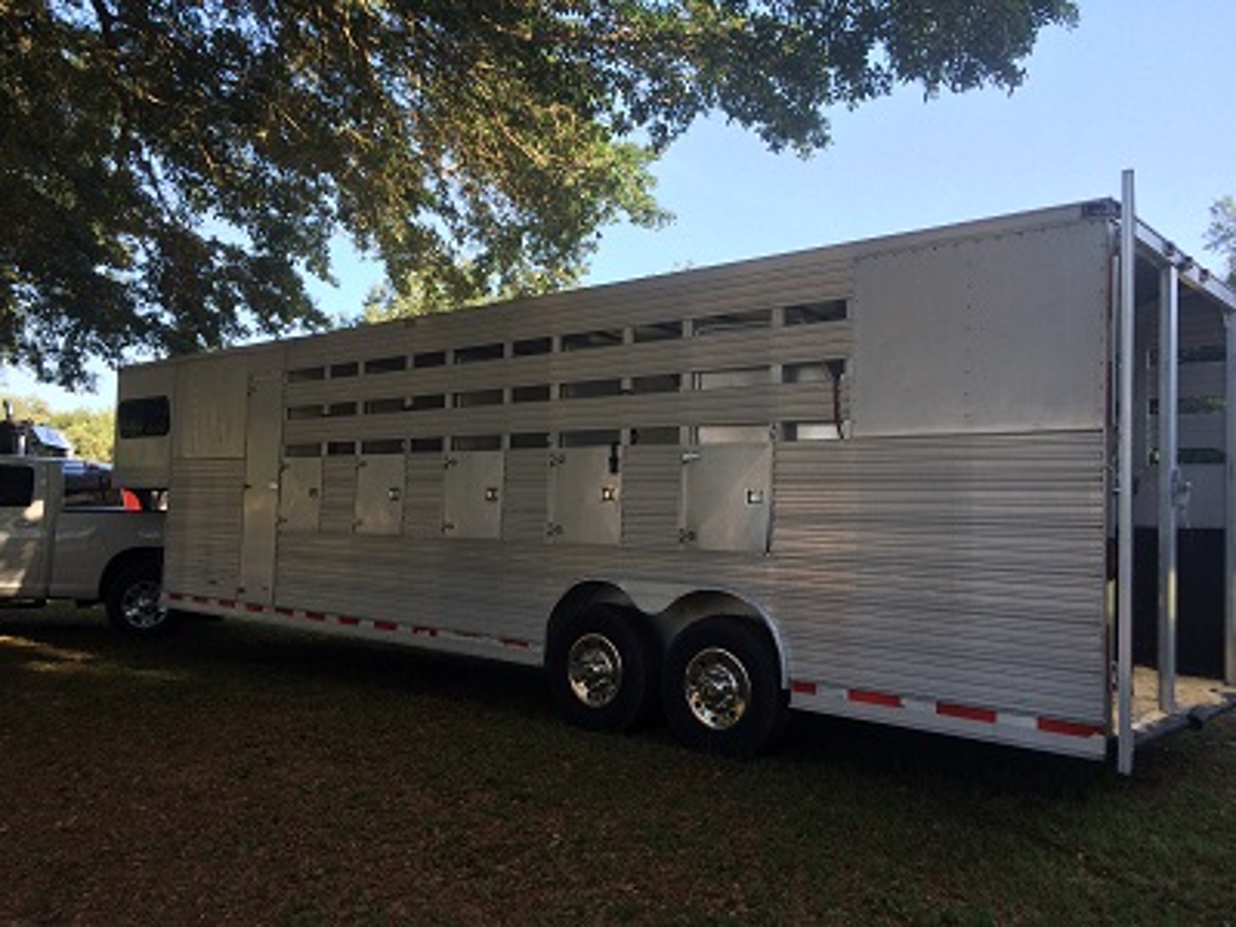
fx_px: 1035
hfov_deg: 61.7
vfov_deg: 48.2
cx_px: 618
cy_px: 464
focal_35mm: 29
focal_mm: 4.15
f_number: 2.2
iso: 32
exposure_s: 1/394
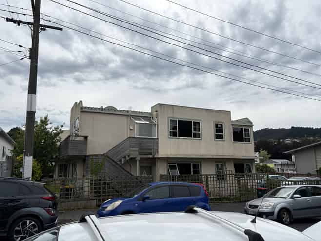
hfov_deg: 67.3
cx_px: 160
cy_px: 120
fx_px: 241
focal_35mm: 26
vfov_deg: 53.0
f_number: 1.6
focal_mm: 5.96
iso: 50
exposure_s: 1/6993
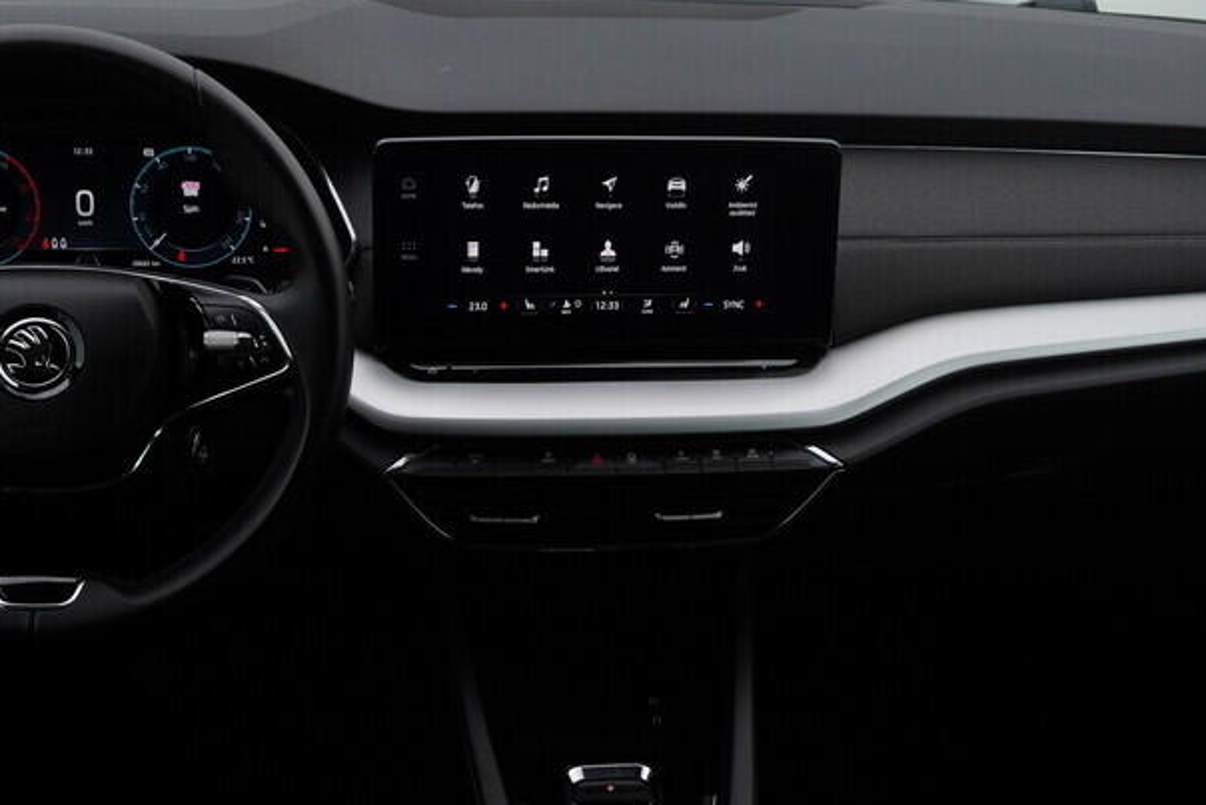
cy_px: 516
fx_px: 2044
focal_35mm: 61
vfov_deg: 22.2
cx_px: 553
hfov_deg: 32.9
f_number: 4.5
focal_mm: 24
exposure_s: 1/100
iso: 125
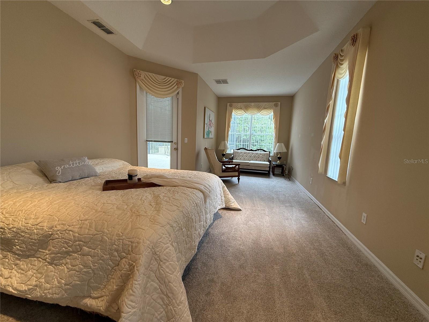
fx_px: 174
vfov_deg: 85.7
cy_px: 161
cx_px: 214
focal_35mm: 14
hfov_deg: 102.1
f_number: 2.2
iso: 125
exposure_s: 1/120
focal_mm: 2.22
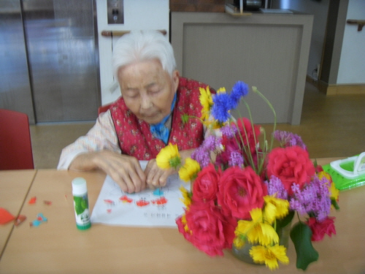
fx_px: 411
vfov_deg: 36.8
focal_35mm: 39
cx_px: 182
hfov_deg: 47.9
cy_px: 137
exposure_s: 1/3
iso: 200
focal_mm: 6.6
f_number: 3.5
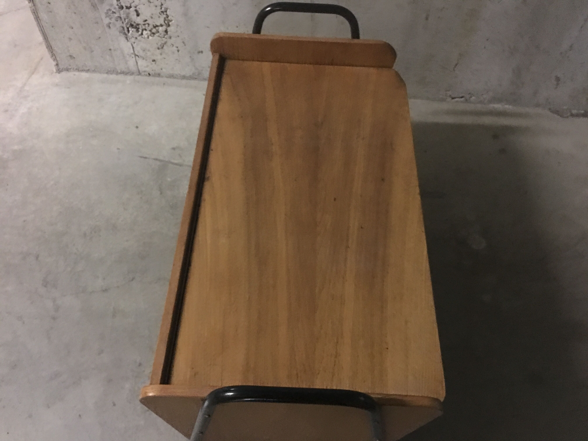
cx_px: 294
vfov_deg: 48.2
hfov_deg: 61.7
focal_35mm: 29
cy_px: 220
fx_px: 493
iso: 160
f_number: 2.2
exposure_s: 1/4
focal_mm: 4.15
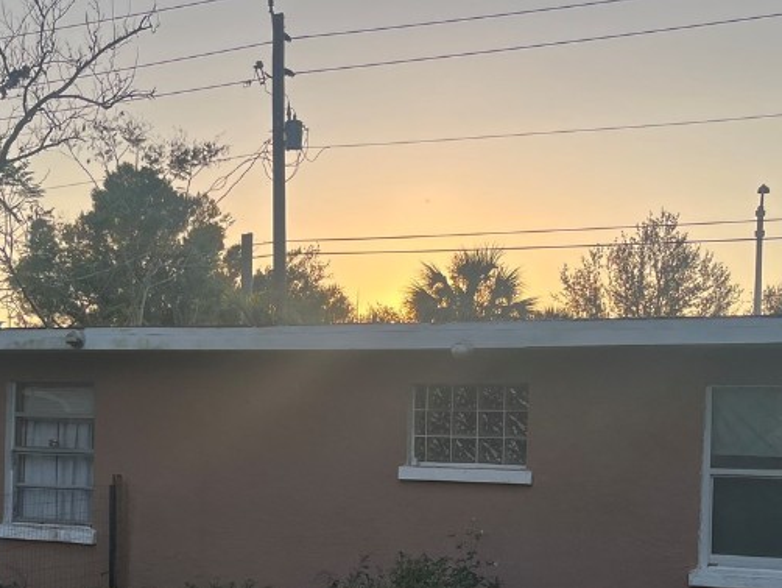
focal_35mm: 53
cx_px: 308
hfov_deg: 36.0
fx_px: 1198
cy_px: 487
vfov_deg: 26.9
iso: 50
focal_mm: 5.1
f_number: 1.6
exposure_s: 1/983
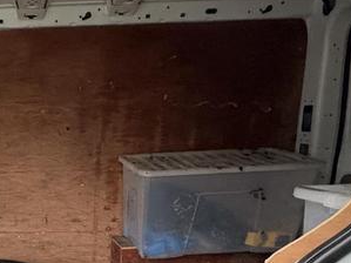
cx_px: 11
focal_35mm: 42
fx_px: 426
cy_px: 247
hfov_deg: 40.1
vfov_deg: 32.3
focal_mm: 2.22
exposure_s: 1/60
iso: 500
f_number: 2.2
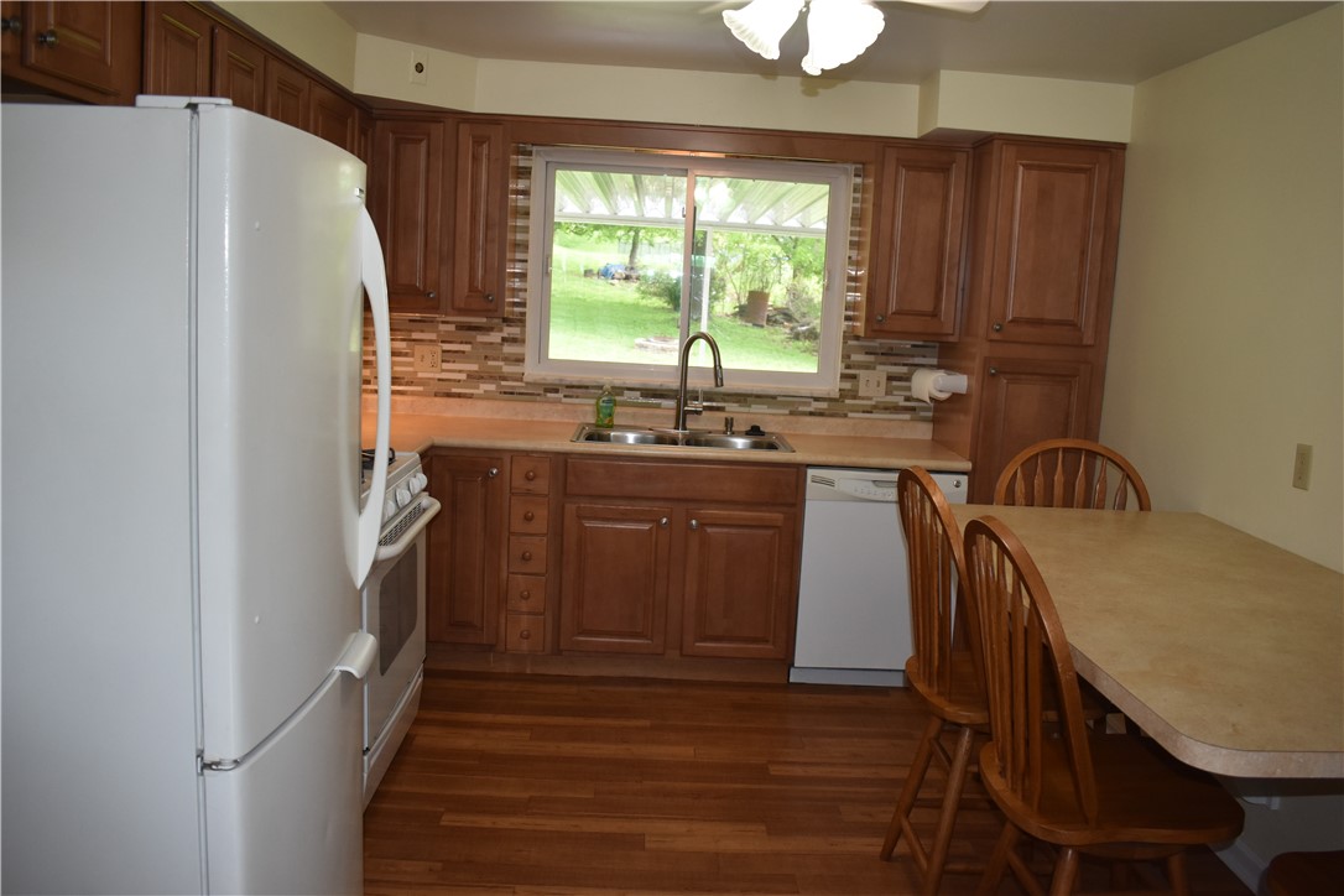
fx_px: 1120
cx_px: 672
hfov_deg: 61.9
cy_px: 448
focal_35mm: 30
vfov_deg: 43.6
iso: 800
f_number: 3.5
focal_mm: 20
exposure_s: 1/160
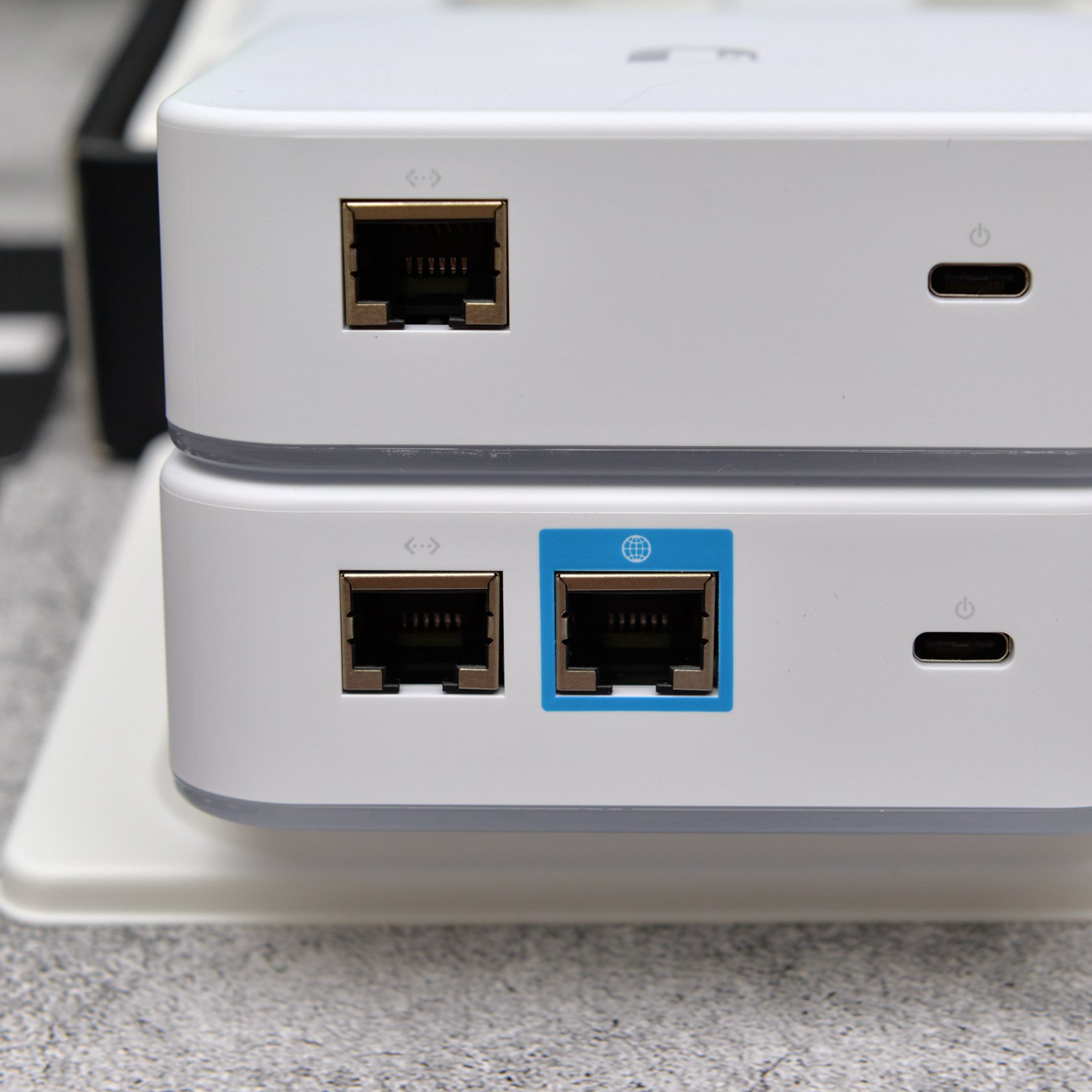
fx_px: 3284
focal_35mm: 92
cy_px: 459
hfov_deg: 18.9
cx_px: 678
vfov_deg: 18.9
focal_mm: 58
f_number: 8
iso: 400
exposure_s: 1/60
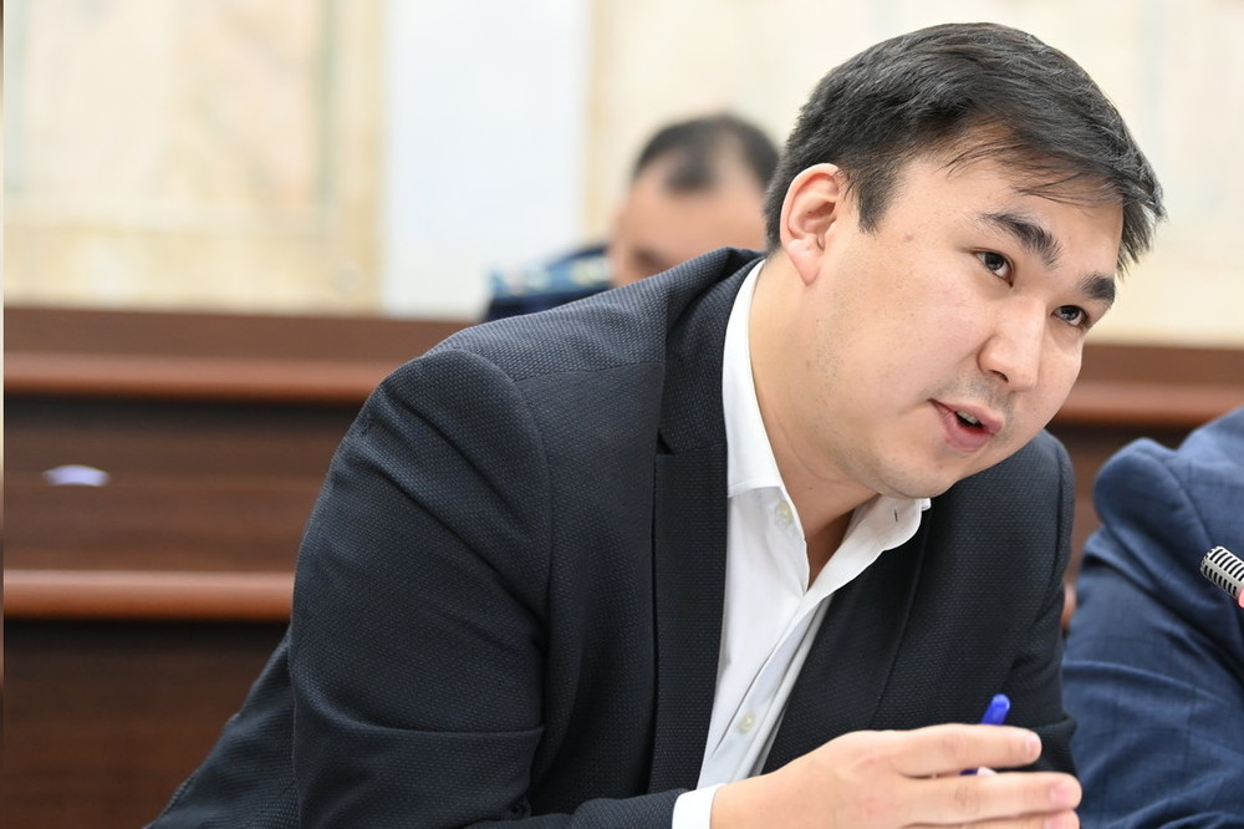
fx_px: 3282
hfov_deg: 21.5
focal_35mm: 95
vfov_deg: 14.4
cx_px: 622
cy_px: 414
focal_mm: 95
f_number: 3.2
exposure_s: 1/100
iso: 1600
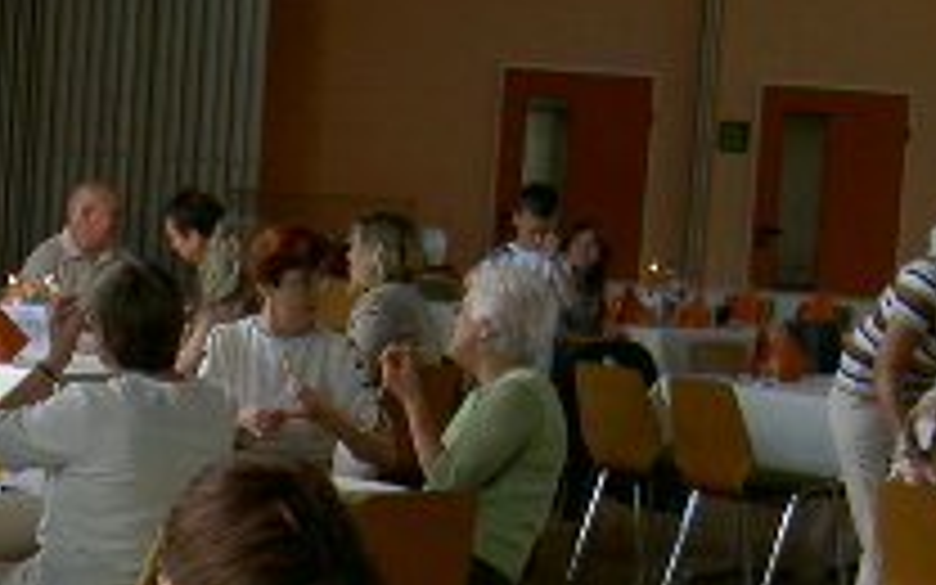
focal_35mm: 127
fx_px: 3240
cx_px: -9
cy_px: 698
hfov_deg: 16.1
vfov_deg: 10.2
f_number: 2.8
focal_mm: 8
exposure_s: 1/87
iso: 100
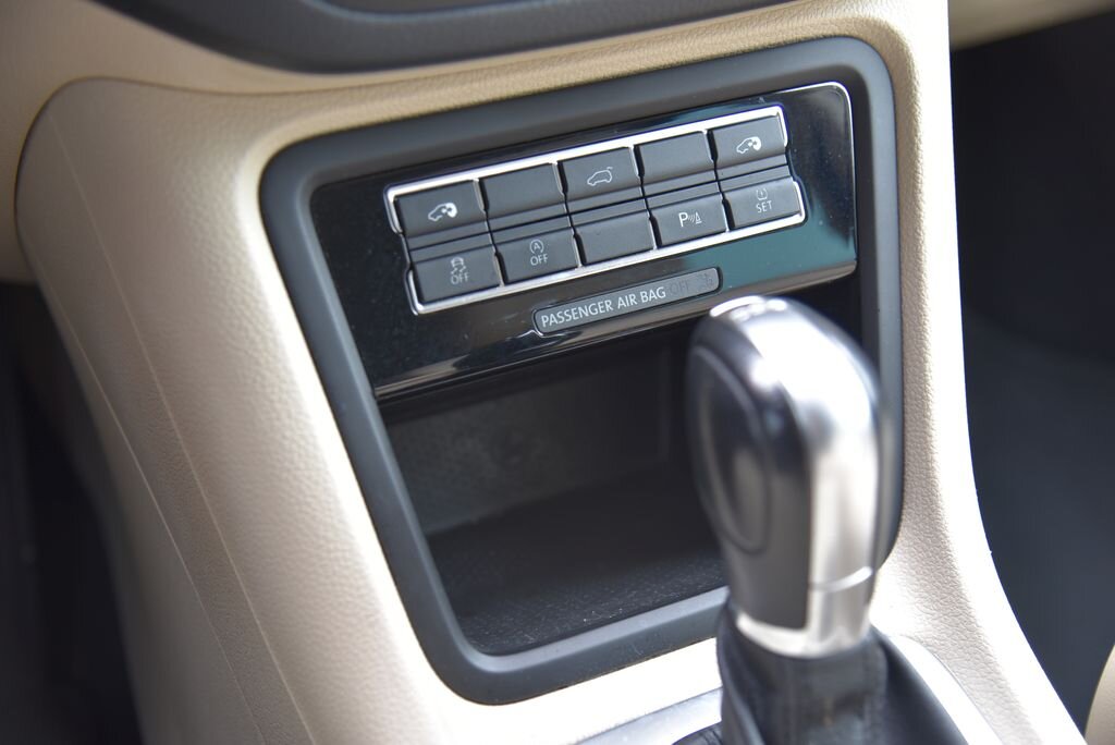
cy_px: 372
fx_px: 1704
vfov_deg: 24.7
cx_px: 558
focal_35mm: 55
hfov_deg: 36.2
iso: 500
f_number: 4
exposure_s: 1/13
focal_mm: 55
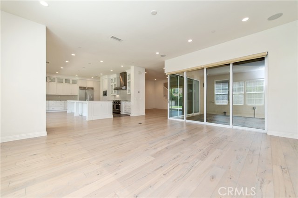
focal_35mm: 14
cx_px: 149
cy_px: 99
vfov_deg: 81.1
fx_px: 116
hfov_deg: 104.3
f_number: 4.5
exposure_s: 1/80
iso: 200
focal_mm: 14
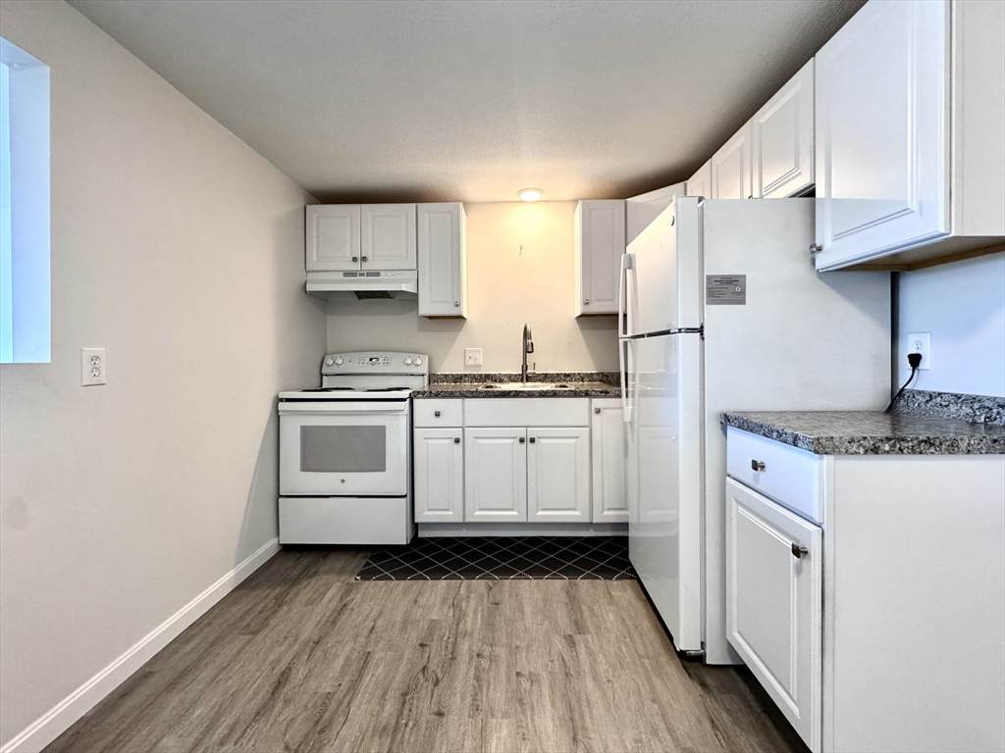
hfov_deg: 102.1
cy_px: 376
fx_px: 406
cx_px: 502
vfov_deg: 85.7
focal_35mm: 14
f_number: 2.2
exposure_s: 1/120
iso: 250
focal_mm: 2.22
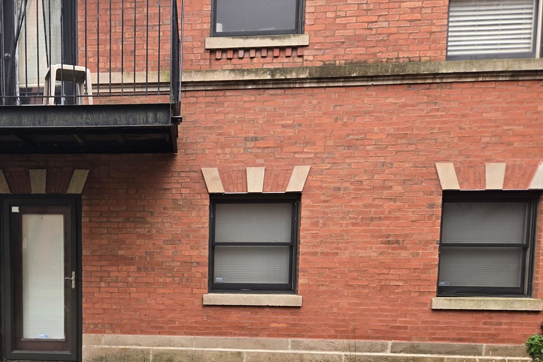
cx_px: 127
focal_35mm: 37
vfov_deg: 34.7
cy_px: 296
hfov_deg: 49.5
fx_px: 558
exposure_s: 1/120
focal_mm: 5.4
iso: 50
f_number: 1.8
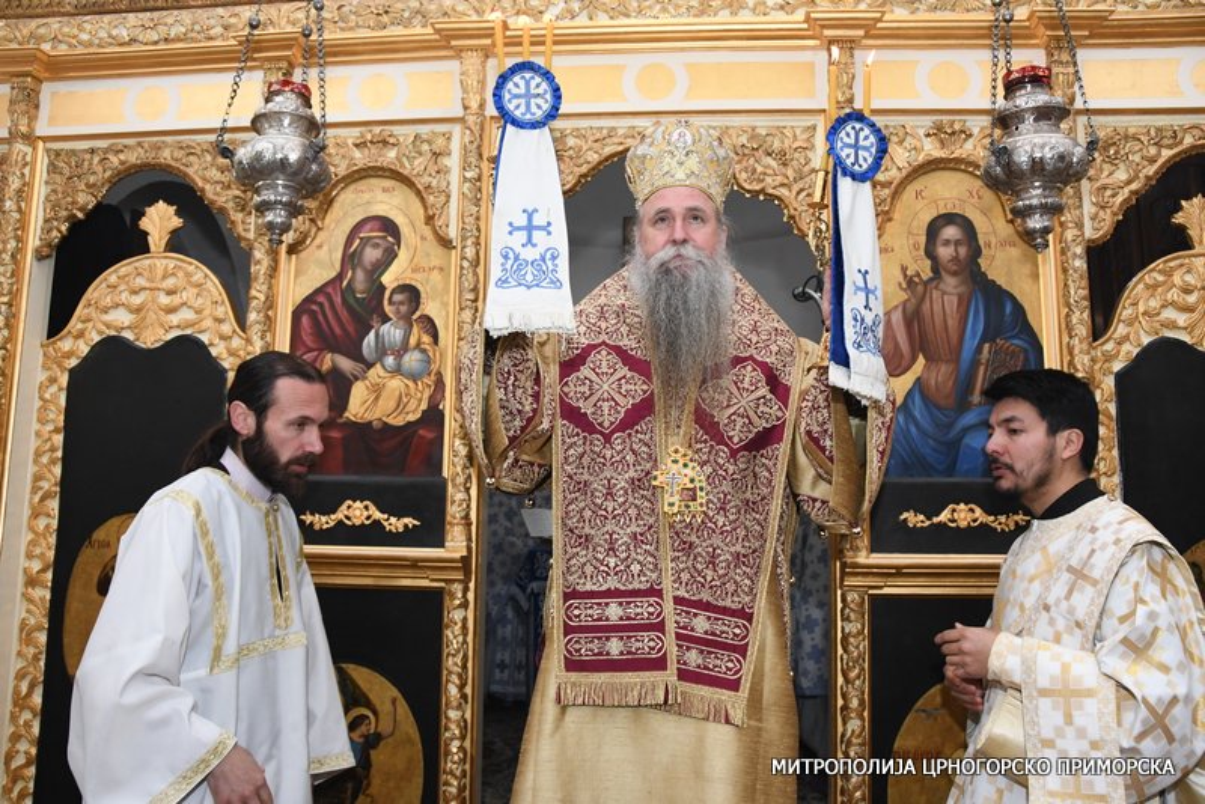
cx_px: 602
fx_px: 904
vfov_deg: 48.0
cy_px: 402
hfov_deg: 67.4
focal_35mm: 27
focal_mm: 18
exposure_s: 1/200
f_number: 5
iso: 1600
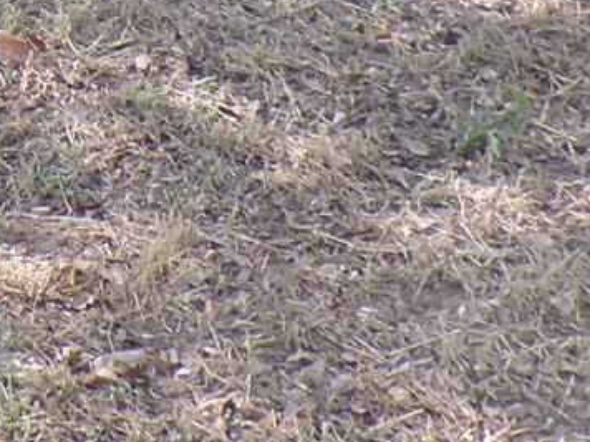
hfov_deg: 11.8
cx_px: -497
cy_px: -811
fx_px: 2608
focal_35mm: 153
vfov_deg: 8.4
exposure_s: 1/125
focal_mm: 4.3
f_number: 3
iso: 100
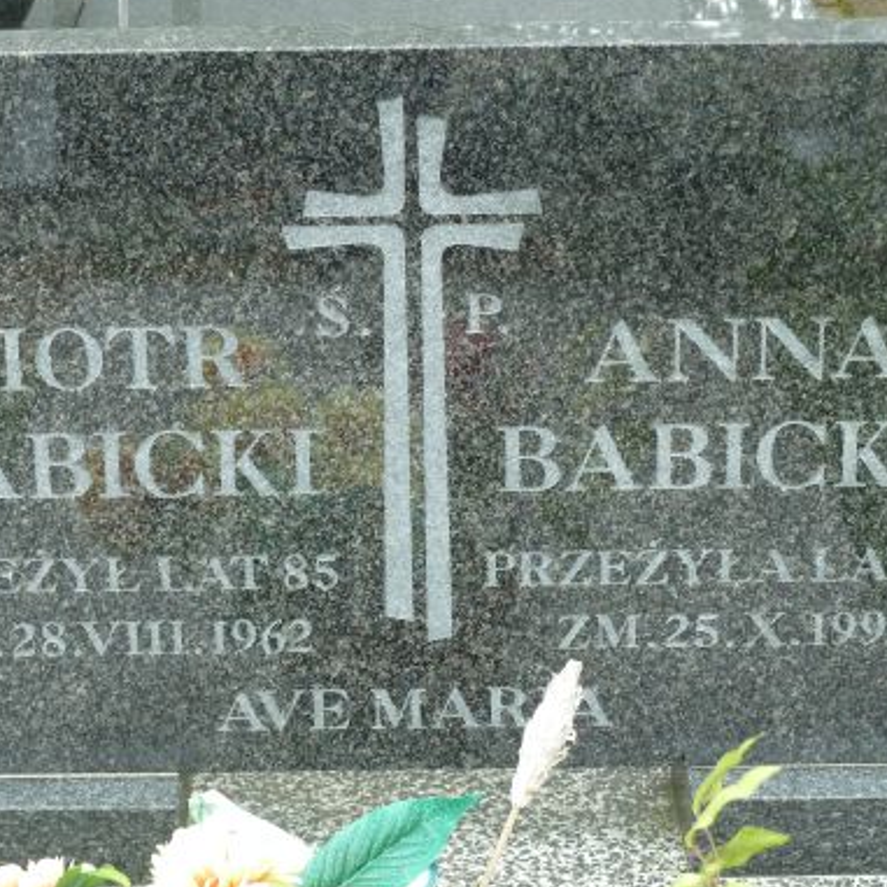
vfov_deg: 16.3
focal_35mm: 107
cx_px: 391
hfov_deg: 16.3
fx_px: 3102
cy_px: 449
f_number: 4.1
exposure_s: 1/40
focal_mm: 11.9
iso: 100
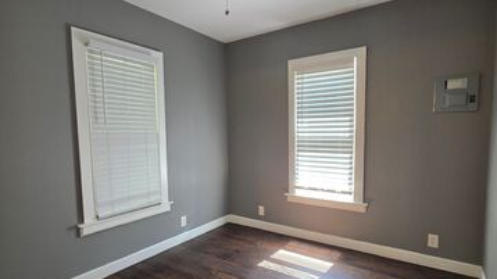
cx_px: 248
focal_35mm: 19
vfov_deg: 58.1
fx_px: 250
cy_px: 155
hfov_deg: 89.6
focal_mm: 2.2
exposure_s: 1/120
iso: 250
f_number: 1.9
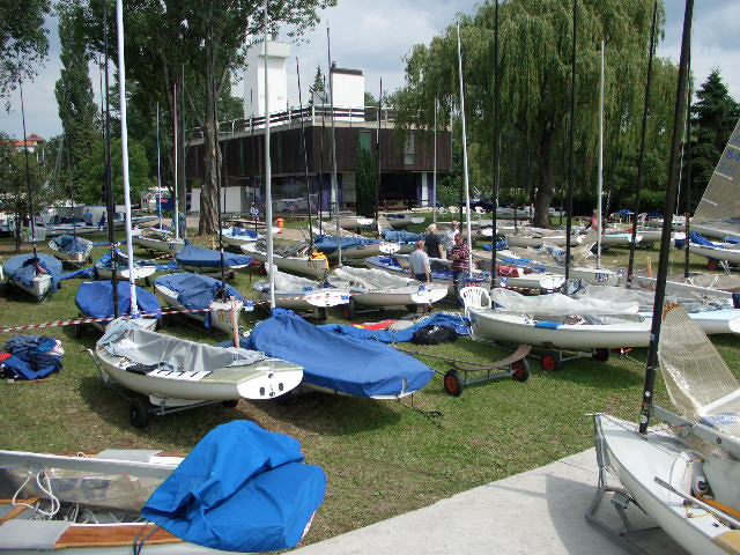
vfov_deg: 42.9
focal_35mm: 33
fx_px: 705
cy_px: 278
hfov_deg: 55.4
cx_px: 370
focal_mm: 7.1
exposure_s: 1/1000
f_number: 3.2
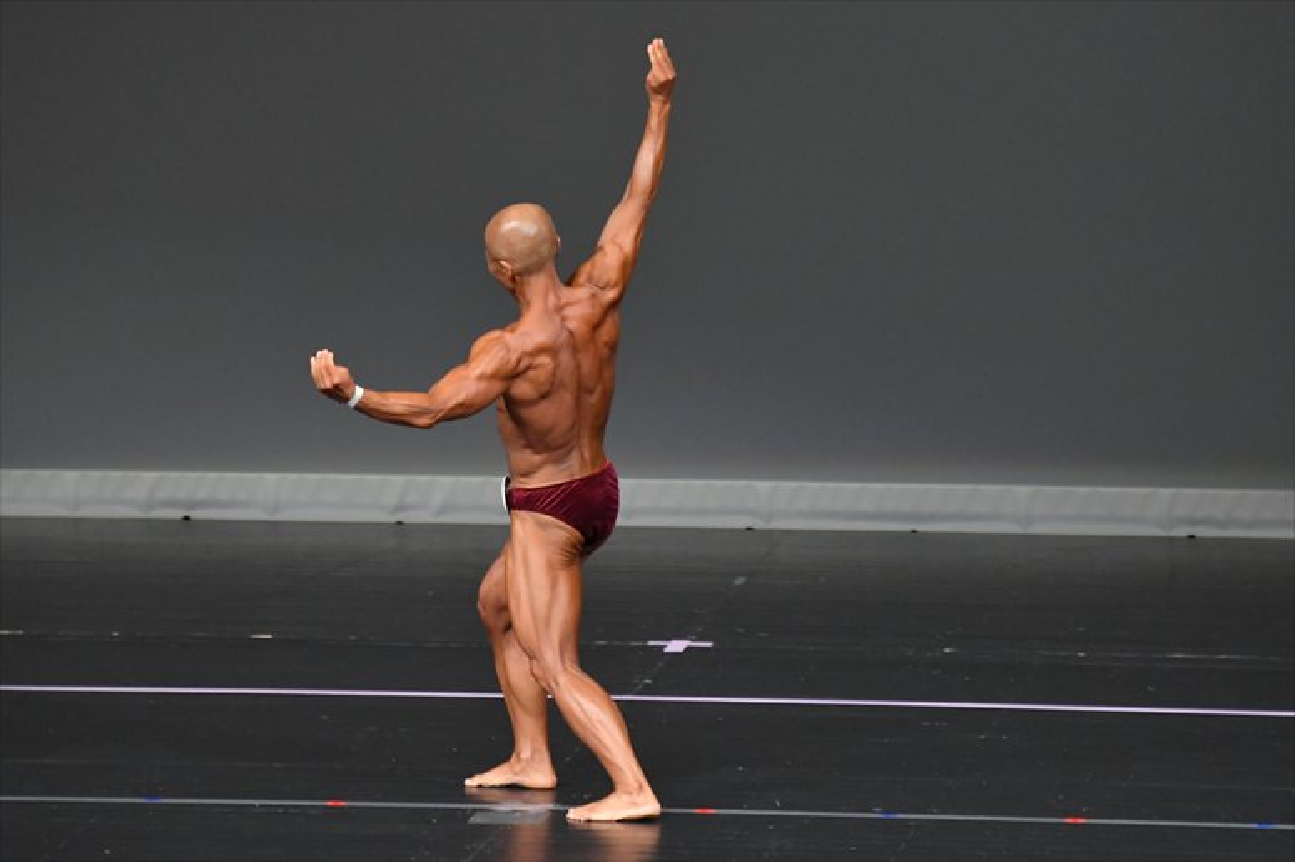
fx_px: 12405
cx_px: 648
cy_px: 431
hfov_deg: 6.0
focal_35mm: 345
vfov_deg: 4.0
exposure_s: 1/400
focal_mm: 230
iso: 4000
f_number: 5.6
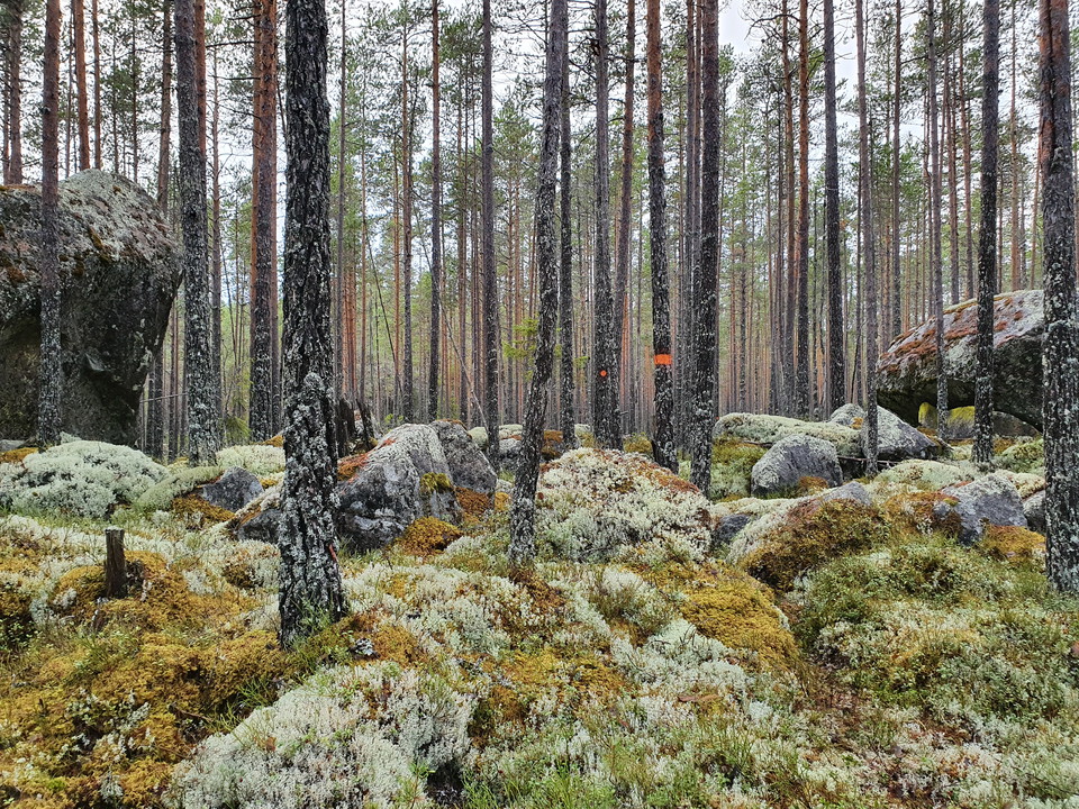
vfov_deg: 53.1
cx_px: 540
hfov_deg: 67.3
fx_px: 810
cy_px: 404
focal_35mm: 26
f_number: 2.4
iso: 100
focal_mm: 4.32
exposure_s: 1/100
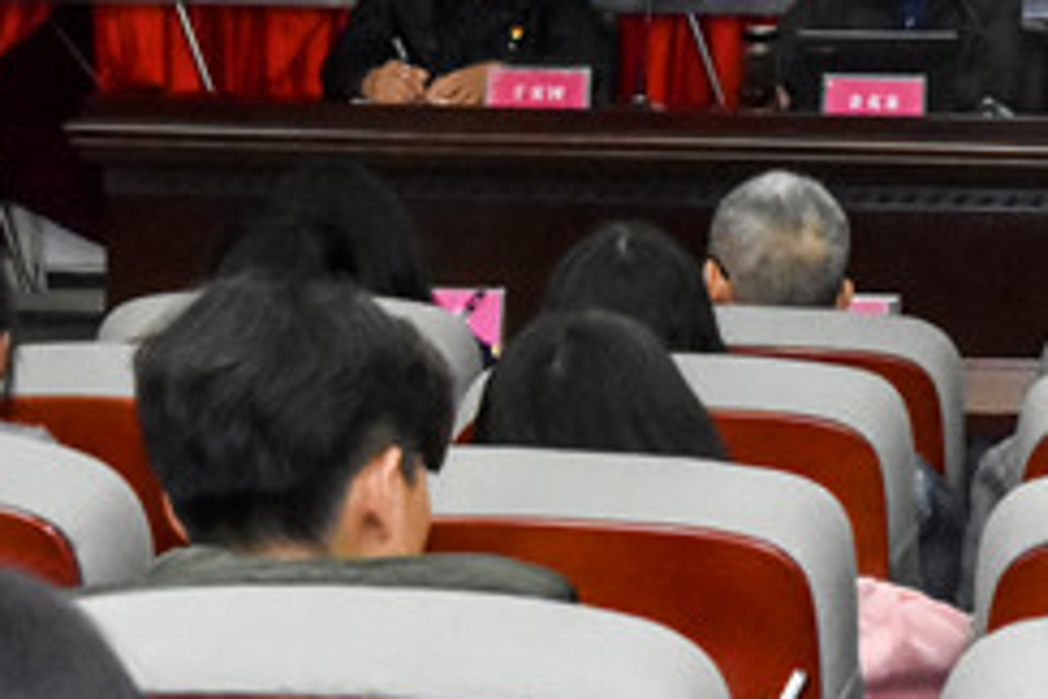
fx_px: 4308
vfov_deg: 9.1
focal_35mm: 148
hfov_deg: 13.6
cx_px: 1190
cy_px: -175
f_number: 9
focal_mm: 30
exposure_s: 1/80
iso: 2500
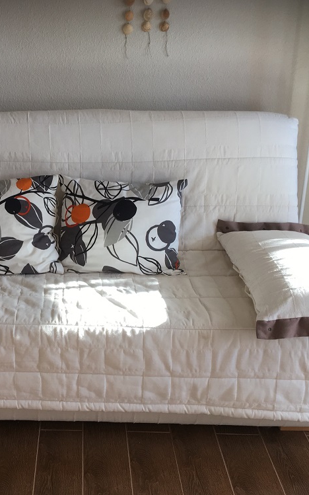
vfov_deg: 47.2
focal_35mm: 42
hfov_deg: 29.6
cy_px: 243
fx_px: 566
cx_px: 50
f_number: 2.2
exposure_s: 1/100
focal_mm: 4.15
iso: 32
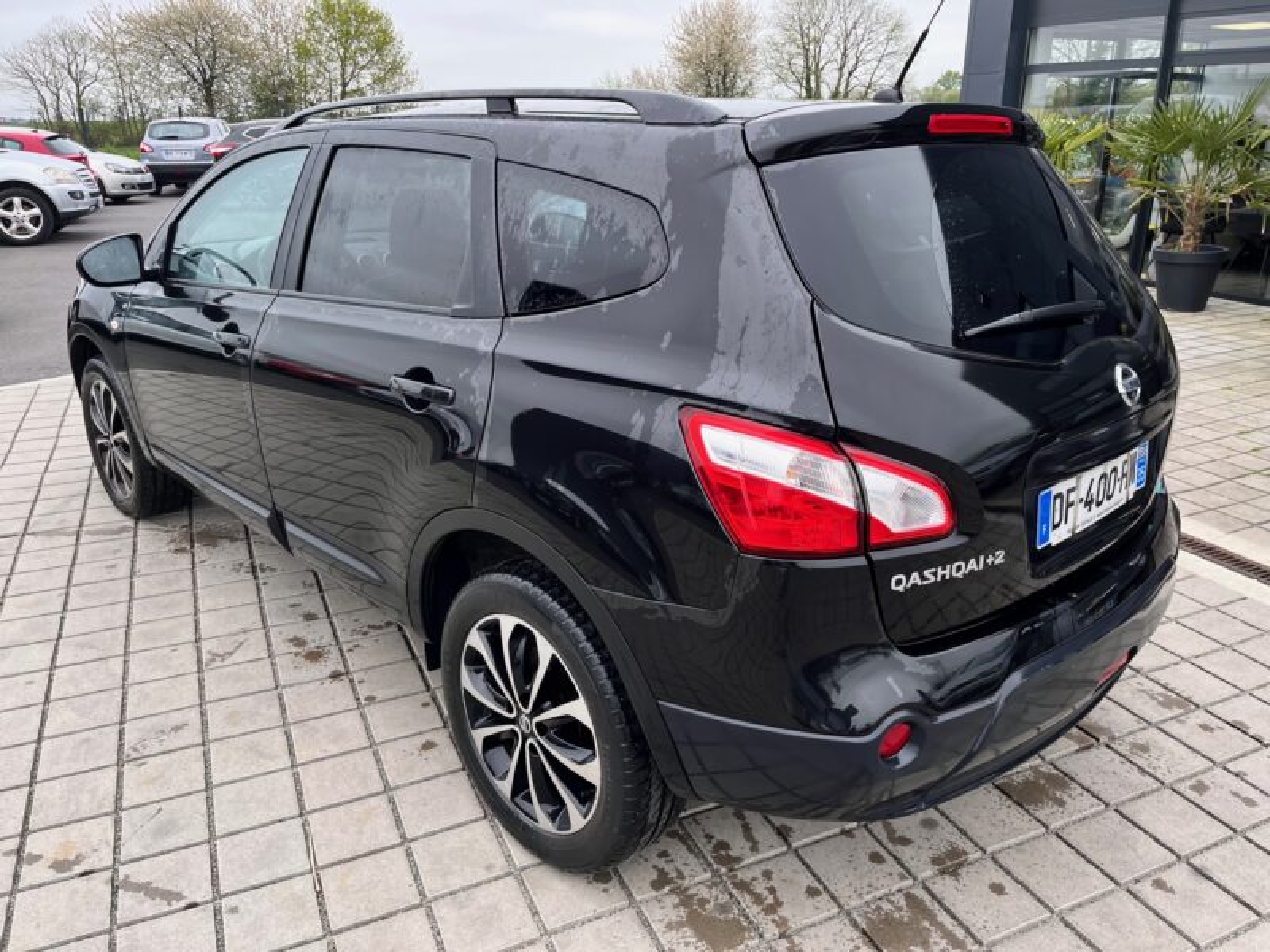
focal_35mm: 26
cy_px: 476
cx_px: 635
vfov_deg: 53.1
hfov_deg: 67.3
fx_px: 954
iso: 40
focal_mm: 5.1
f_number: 1.6
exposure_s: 1/242
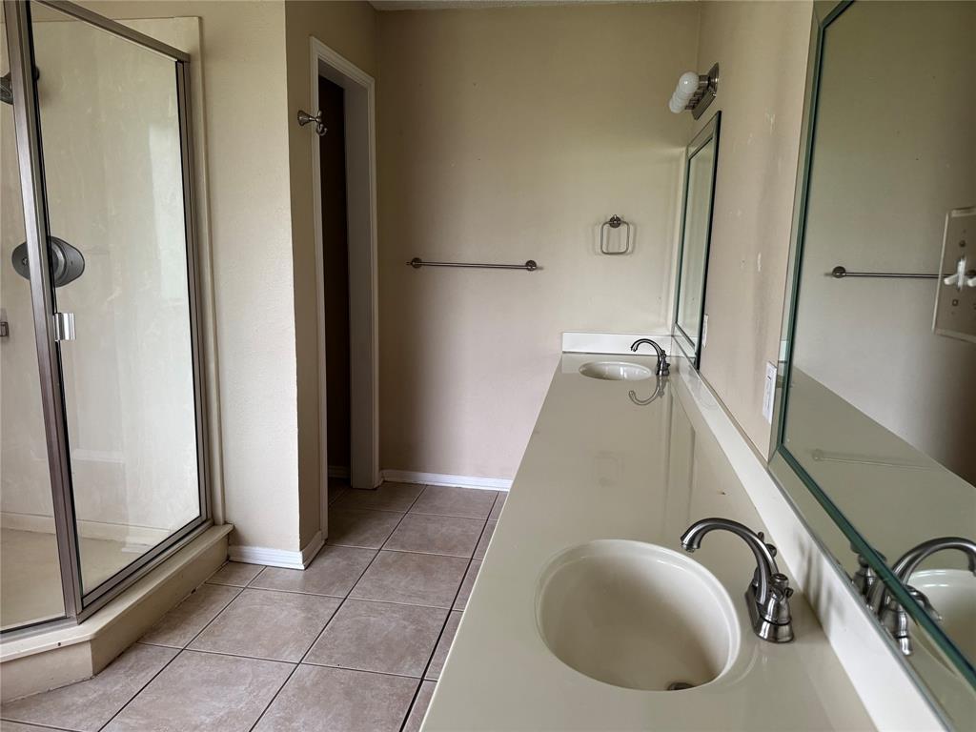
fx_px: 677
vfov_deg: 56.8
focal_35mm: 24
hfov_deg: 71.6
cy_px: 366
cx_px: 488
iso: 400
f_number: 1.78
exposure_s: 1/60
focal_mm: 6.76
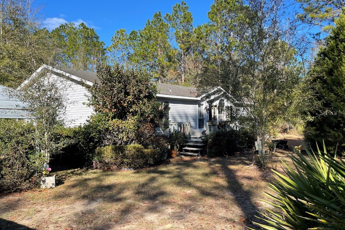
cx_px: 174
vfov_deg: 46.4
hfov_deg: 65.5
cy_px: 112
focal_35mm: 28
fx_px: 268
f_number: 1.6
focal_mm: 5.1
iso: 32
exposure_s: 1/1420
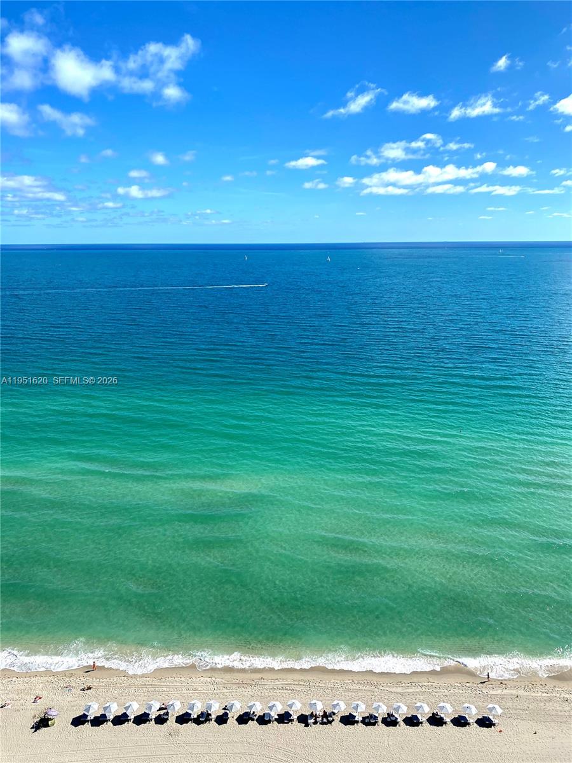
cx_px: 286
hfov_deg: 53.1
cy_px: 382
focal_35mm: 26
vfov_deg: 67.3
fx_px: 573
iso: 32
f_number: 1.8
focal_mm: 4.25
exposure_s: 1/4292
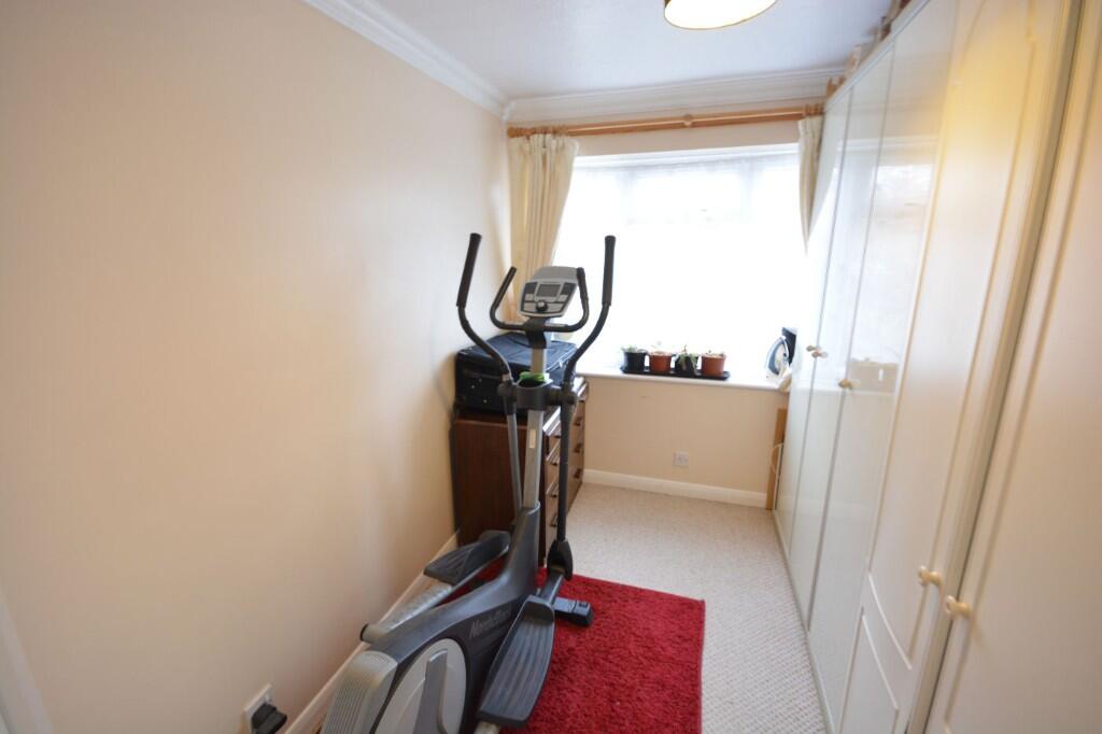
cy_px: 367
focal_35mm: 15
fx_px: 459
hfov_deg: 100.4
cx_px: 551
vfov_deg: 77.3
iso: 400
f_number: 8
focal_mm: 10
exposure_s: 1/6
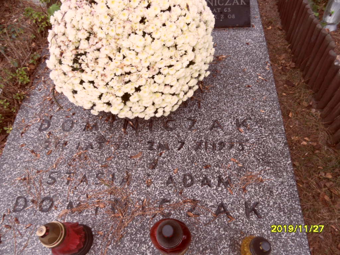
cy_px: 128
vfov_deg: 56.8
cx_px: 170
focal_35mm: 24
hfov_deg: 71.6
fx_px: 236
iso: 100
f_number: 3.2
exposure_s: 1/45
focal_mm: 3.9
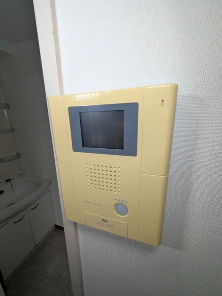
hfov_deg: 85.7
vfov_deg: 102.1
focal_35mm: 14
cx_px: 111
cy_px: 148
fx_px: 120
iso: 56
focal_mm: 1.83
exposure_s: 1/315
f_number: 2.2
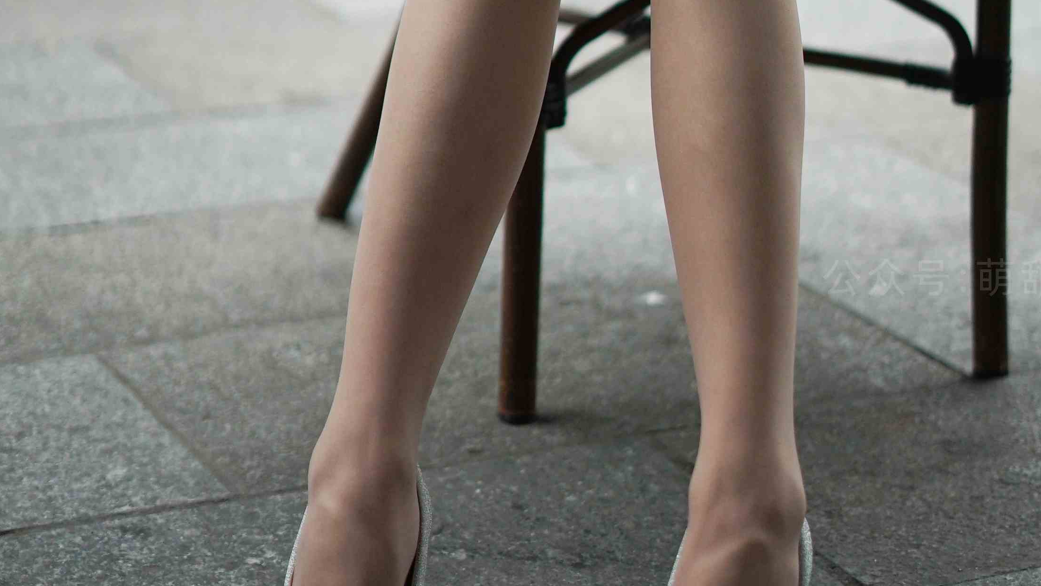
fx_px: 2788
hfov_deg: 21.1
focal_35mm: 101
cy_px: -28
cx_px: 562
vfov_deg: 11.8
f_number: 1.8
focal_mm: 50
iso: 800
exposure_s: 1/5000
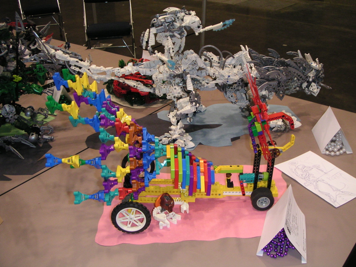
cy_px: 134
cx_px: 178
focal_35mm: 38
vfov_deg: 37.7
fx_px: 391
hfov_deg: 49.0
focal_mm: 6
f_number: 2.8
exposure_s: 1/45
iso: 160
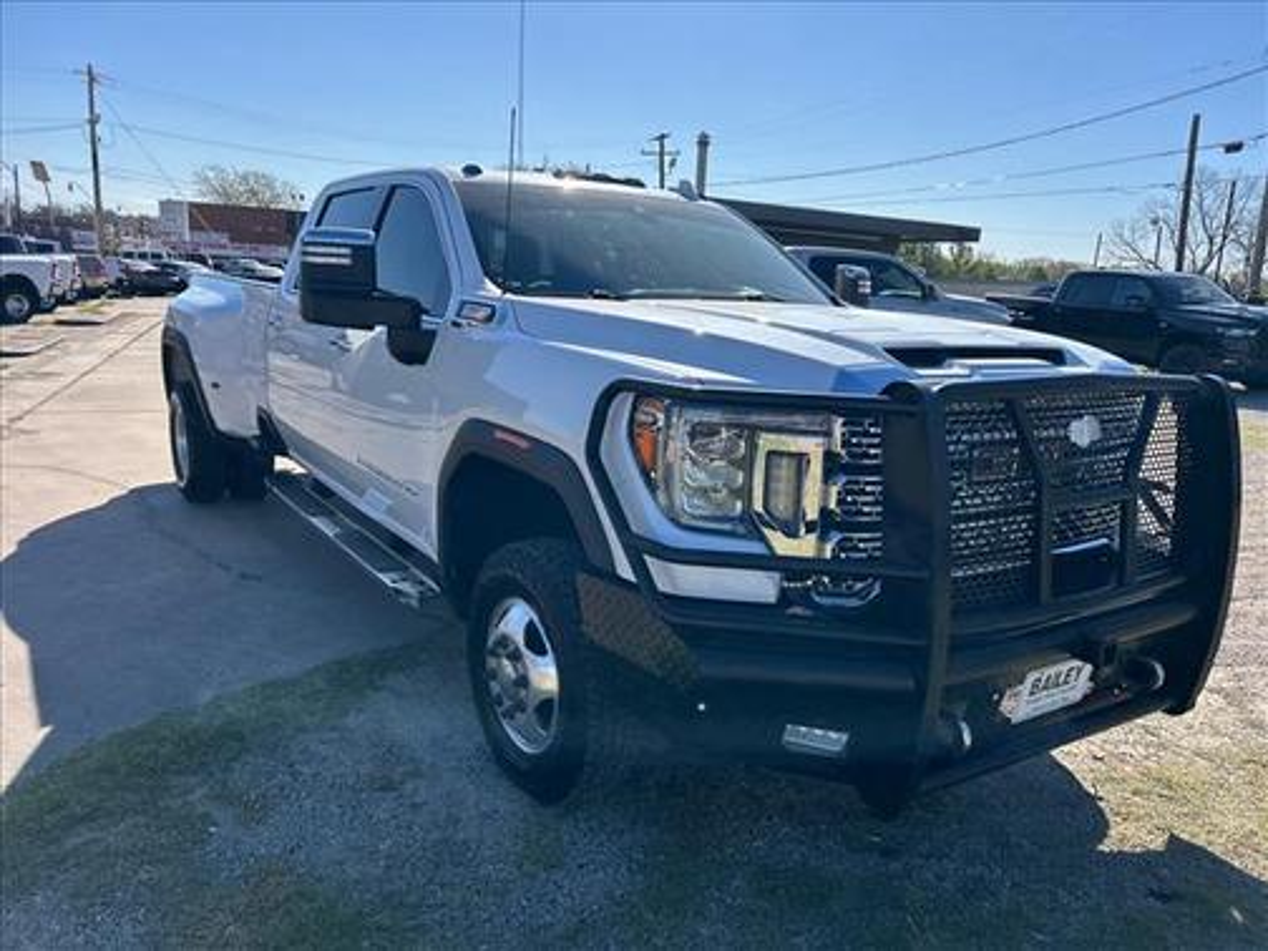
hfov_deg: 67.3
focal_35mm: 26
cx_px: 634
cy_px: 476
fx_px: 952
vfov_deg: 53.1
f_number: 1.5
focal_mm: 5.7
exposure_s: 1/4831
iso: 50
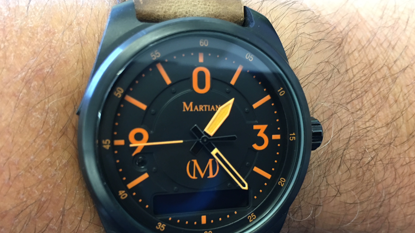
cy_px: 140
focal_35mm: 32
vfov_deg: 36.6
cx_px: 208
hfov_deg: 61.0
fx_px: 352
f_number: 2.2
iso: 125
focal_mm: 4.15
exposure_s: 1/30
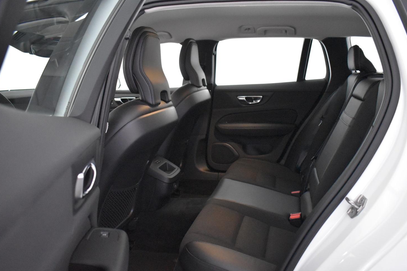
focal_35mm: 30
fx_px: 339
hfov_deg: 61.9
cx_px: 214
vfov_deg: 43.6
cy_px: 144
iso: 6400
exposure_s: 1/60
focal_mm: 18
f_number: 3.5
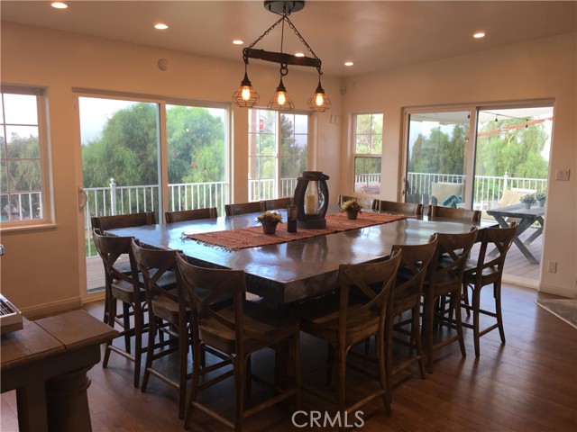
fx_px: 483
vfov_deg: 48.2
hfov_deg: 61.7
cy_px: 216
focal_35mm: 29
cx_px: 288
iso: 32
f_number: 2.2
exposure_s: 1/60
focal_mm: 4.15
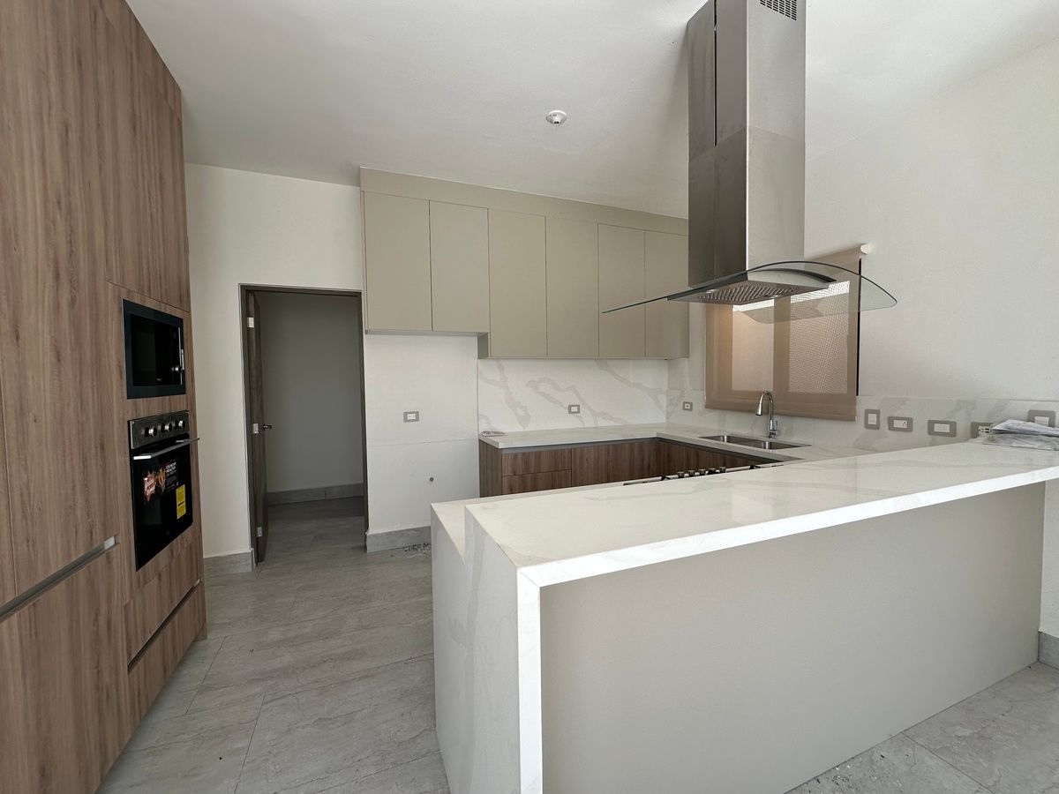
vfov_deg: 85.7
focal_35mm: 14
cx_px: 530
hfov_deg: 102.1
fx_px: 428
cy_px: 397
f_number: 2.2
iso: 40
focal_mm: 2.22
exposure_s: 1/223
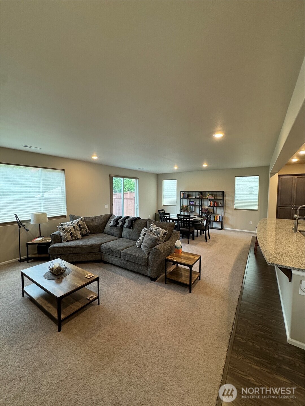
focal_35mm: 14
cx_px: 152
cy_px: 203
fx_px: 164
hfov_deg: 85.7
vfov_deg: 102.1
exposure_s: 1/60
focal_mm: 2.22
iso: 250
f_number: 2.2
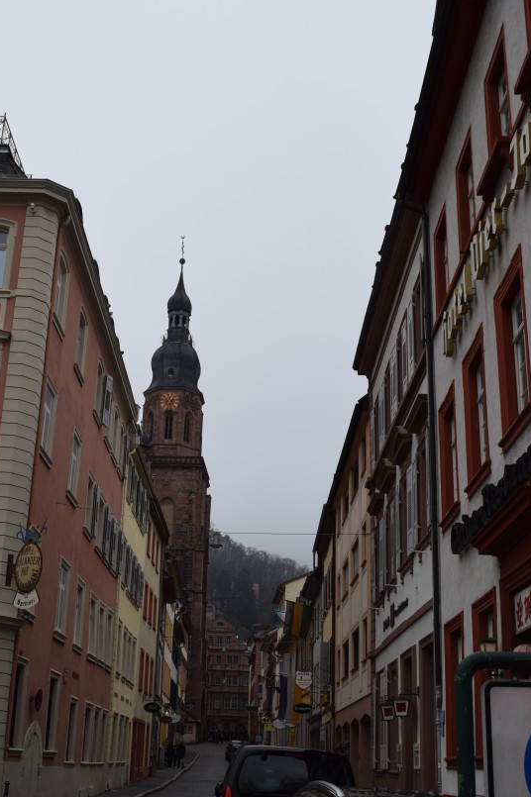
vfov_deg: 46.3
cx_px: 221
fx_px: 930
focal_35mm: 42
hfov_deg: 31.8
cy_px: 456
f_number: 8
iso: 250
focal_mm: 22
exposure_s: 1/250
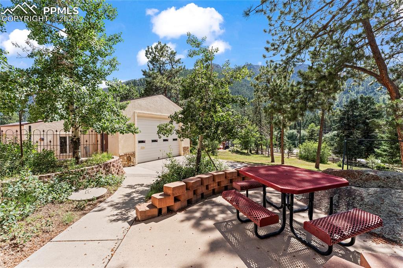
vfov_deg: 81.2
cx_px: 202
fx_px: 157
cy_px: 134
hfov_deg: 104.3
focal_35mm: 14
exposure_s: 1/200
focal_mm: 14
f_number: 8
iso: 100
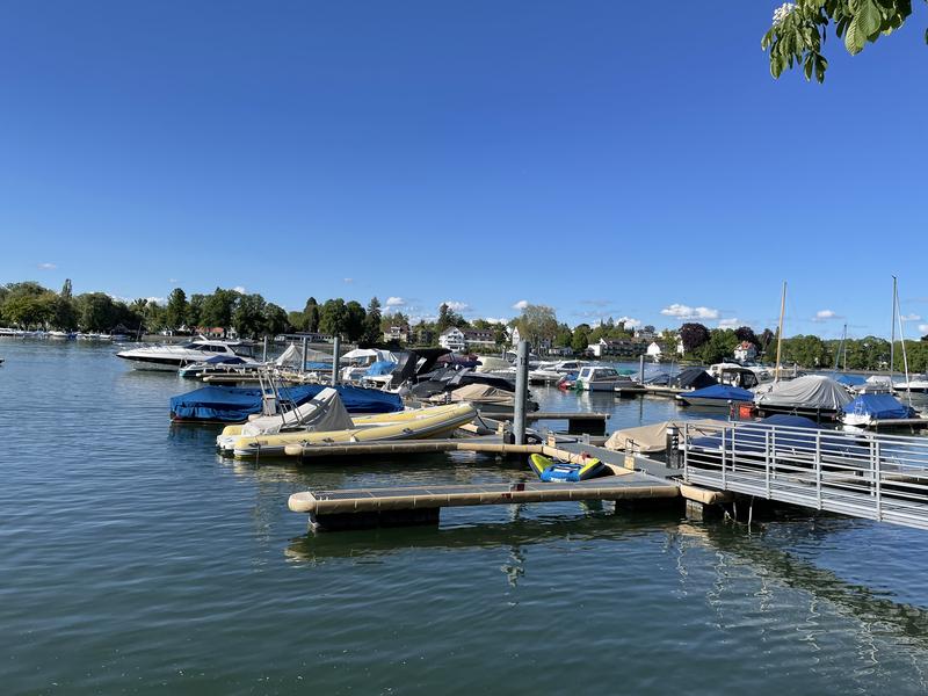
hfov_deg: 67.3
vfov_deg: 53.1
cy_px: 348
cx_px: 464
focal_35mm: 26
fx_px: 697
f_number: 1.6
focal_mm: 4.2
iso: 32
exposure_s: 1/3401
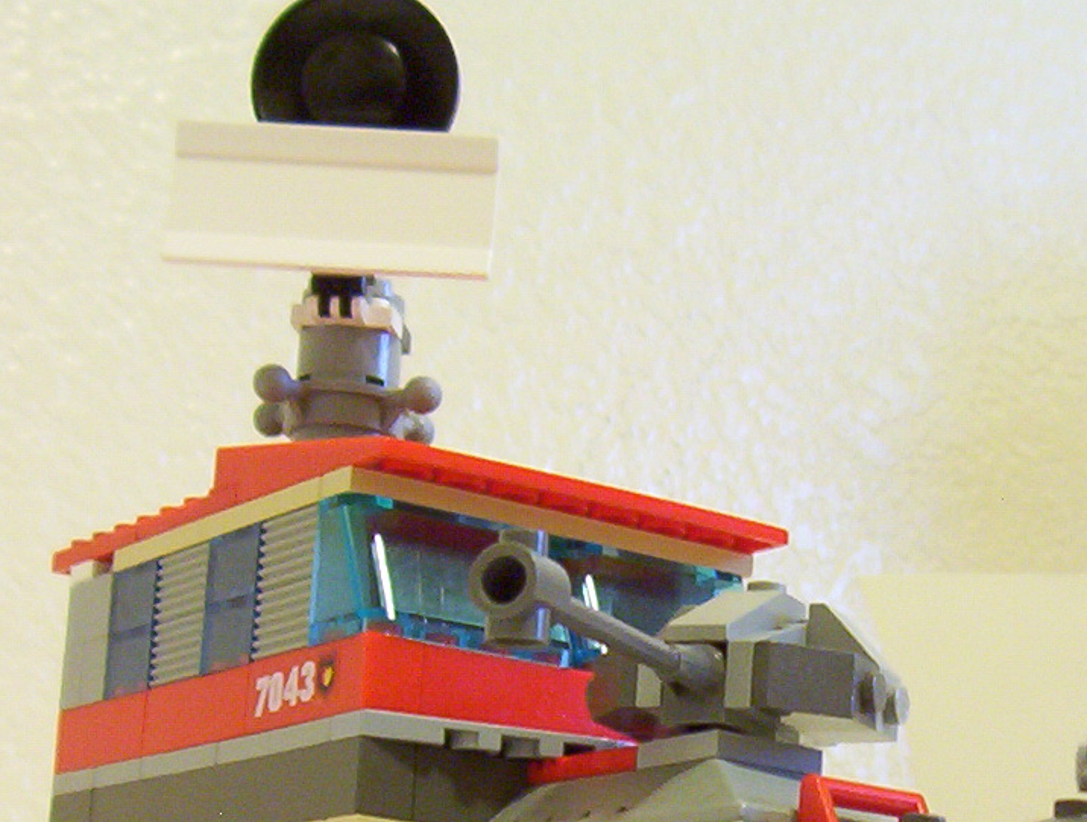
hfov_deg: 23.5
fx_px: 2582
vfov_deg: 17.6
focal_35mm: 82
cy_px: 860
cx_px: 837
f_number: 2.76
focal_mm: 5.54
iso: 200
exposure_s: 1/11.2
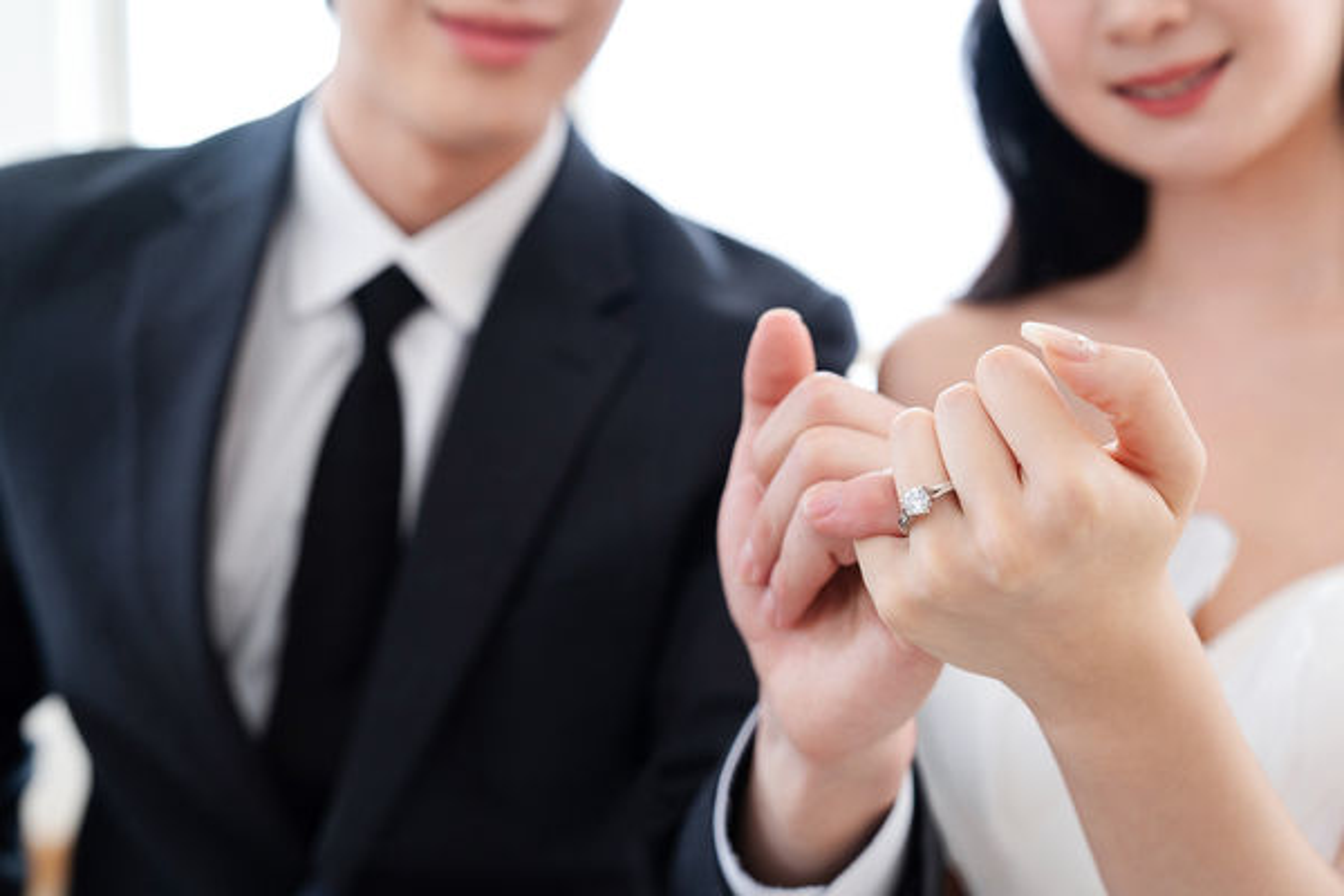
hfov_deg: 43.6
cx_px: 672
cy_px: 448
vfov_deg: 29.9
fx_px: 1680
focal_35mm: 45
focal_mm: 45
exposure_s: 1/320
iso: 400
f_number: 3.5
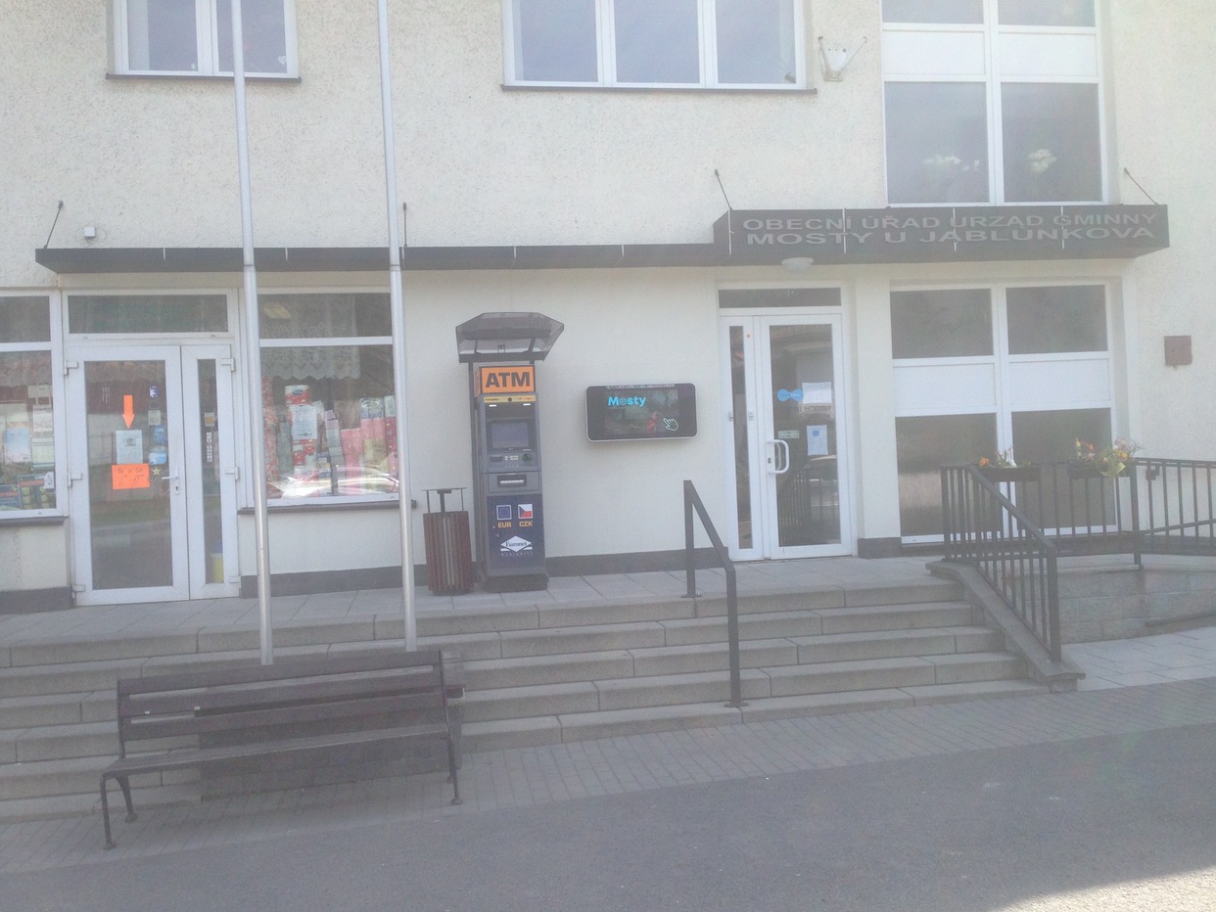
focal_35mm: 34
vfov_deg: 41.8
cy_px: 462
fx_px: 1195
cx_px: 624
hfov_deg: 53.9
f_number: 2.4
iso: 50
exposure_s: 1/596
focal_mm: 4.12
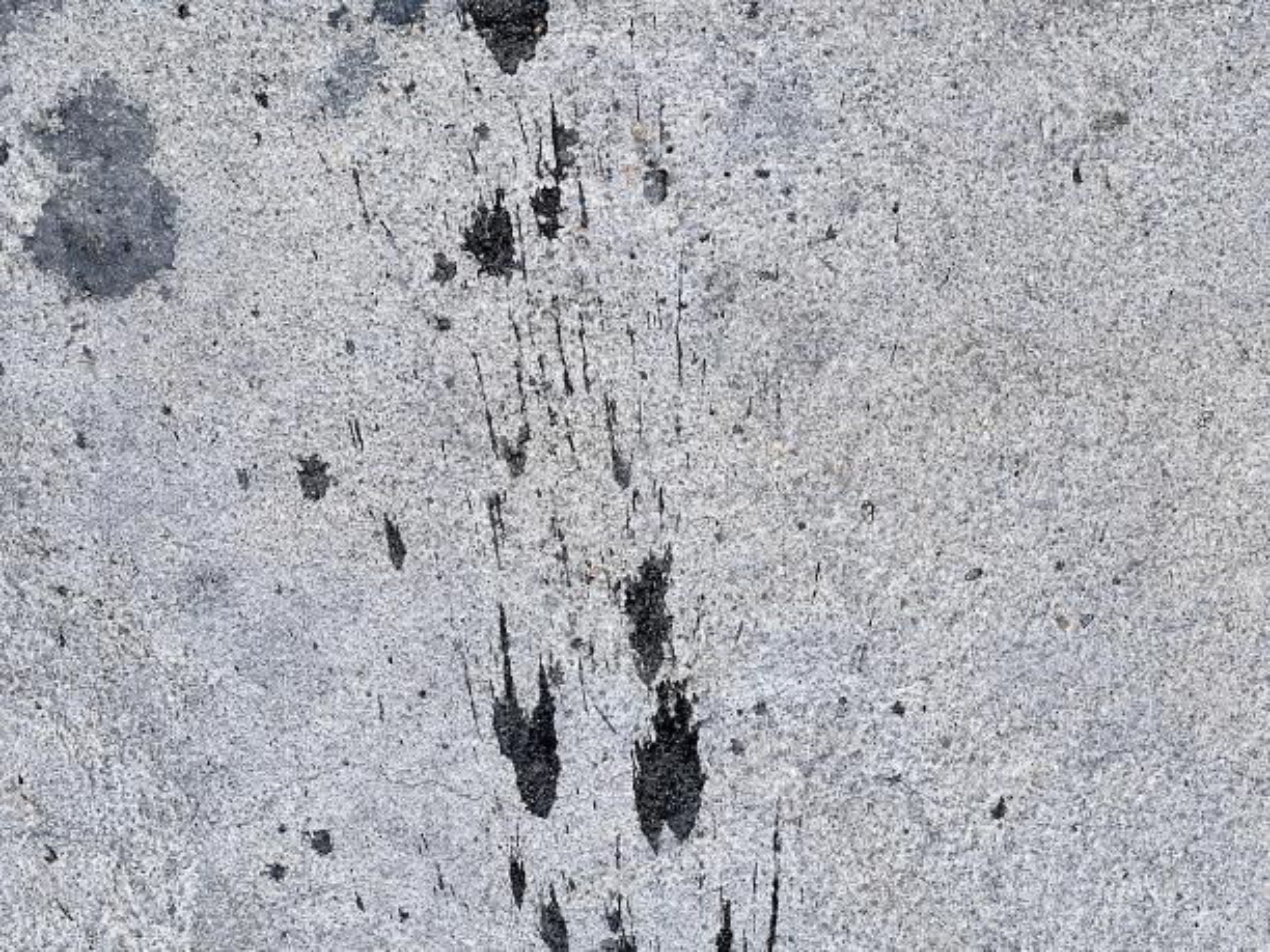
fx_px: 2825
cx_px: 635
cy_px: 476
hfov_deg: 25.3
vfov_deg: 19.1
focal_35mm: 77
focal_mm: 9
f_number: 2.8
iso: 32
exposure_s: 1/139
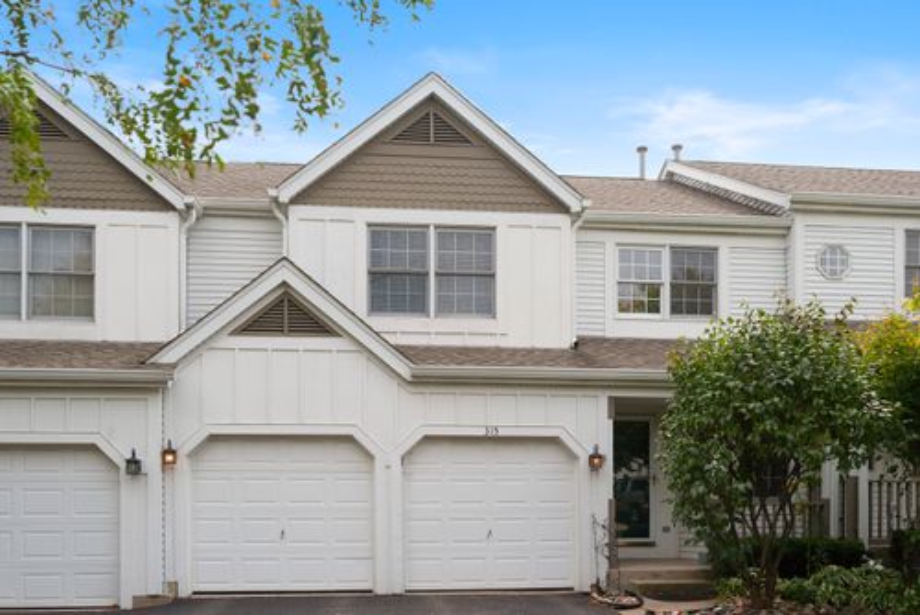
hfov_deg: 54.4
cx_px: 460
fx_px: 895
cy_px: 308
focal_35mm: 35
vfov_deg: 37.9
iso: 320
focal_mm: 35
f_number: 8
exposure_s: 1/400
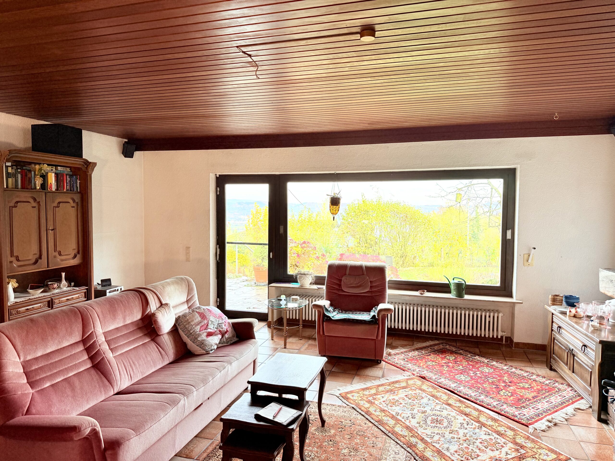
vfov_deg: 56.8
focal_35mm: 24
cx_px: 308
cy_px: 230
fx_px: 426
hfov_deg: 71.6
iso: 125
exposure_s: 1/171
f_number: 1.78
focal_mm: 6.76
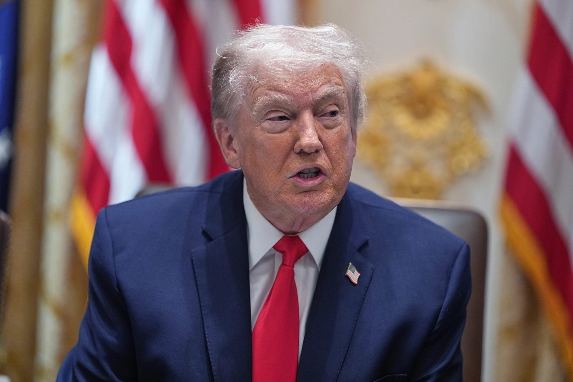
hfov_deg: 13.7
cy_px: 191
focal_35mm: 150
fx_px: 2388
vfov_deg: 9.2
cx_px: 286
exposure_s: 1/320
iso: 2000
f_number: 2.2
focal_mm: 150
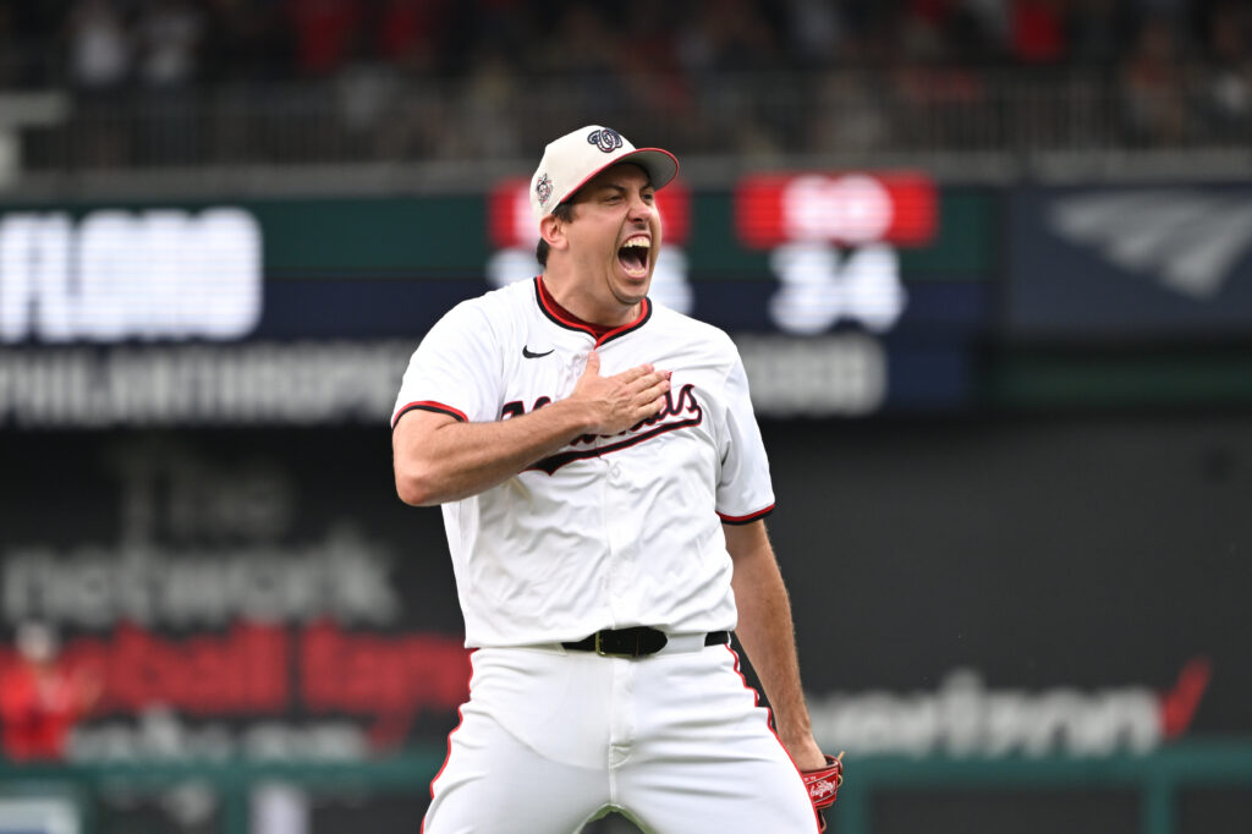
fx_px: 16687
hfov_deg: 4.3
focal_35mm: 480
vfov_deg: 2.9
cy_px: 417
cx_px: 626
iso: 1000
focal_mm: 320
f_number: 4
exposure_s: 1/4000
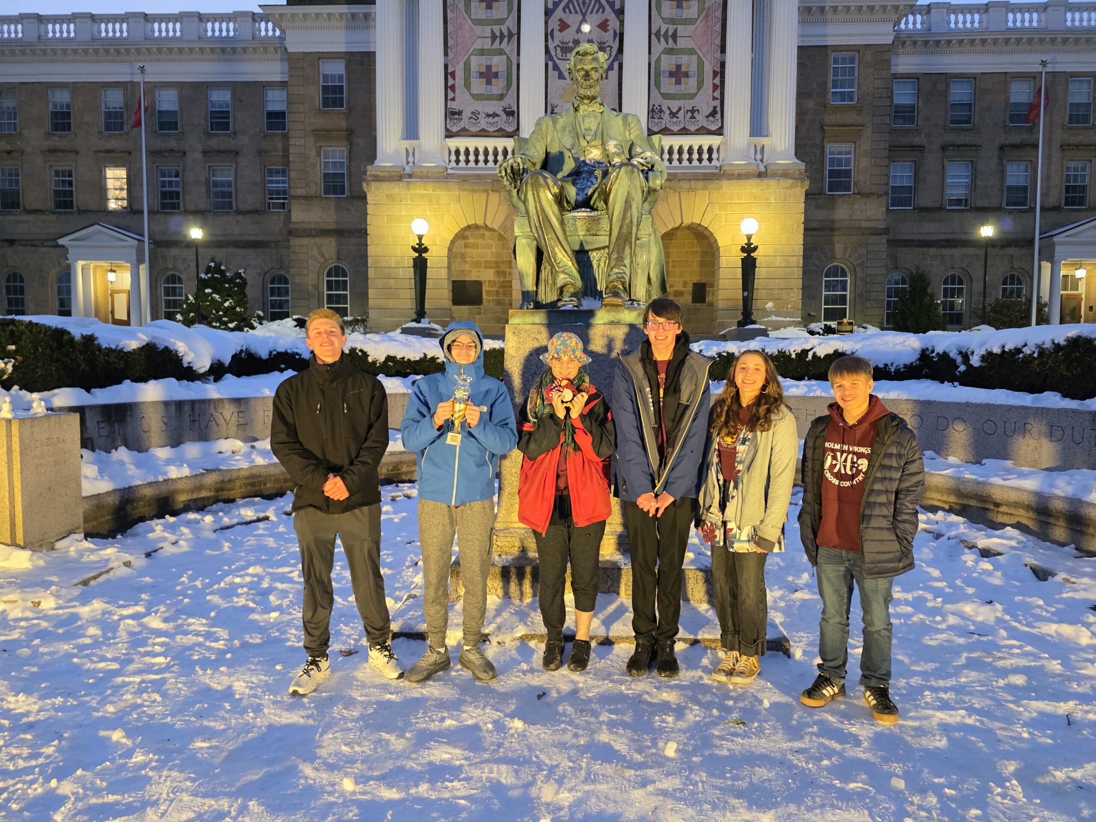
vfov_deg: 58.9
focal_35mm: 23
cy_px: 411
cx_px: 548
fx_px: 728
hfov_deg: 73.9
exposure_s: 1/120
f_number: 1.7
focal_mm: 6.3
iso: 1250
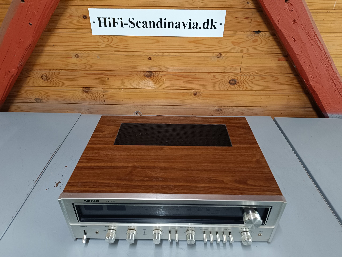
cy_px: 128
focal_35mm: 24
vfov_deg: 56.8
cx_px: 171
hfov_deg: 71.6
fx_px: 237
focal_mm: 5.59
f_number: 1.88
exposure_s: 1/33.3
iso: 604
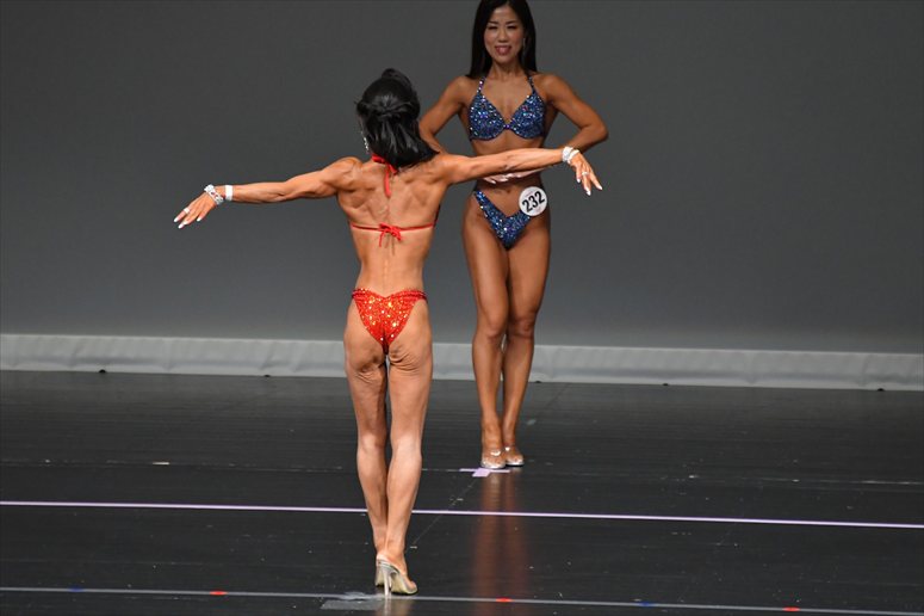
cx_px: 462
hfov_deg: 5.5
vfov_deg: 3.7
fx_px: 9620
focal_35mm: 375
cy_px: 308
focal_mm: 250
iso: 4000
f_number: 5.6
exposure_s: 1/400
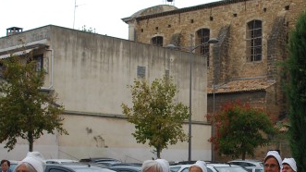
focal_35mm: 73
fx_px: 592
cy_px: 150
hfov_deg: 28.2
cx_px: 255
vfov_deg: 16.3
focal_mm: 24
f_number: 5.6
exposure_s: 1/125
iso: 100
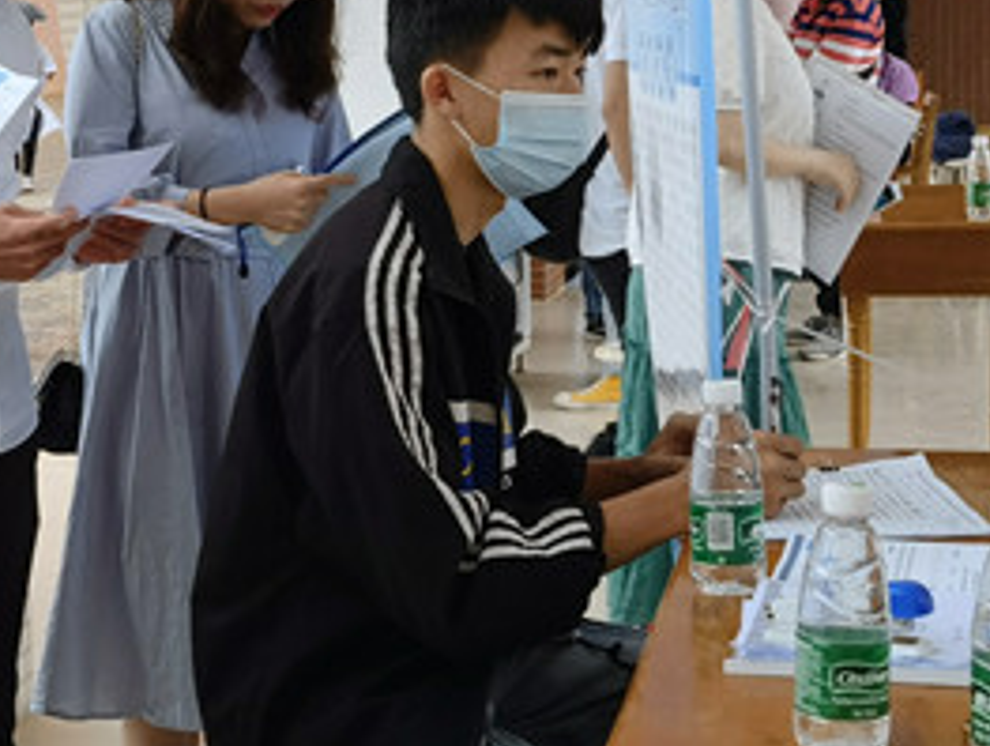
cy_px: 260
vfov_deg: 18.0
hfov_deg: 23.3
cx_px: 120
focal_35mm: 82
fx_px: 2348
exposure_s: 1/105
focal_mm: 6.67
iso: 50
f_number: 1.9
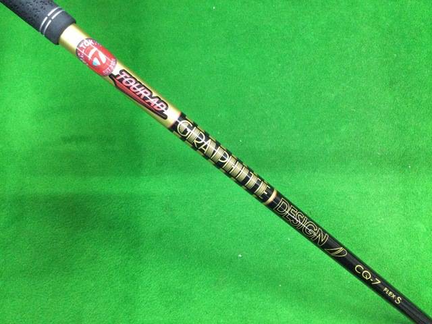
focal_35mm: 31
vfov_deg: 45.4
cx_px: 216
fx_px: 387
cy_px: 162
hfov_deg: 58.4
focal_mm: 3.3
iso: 250
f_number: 2.4
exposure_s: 1/30
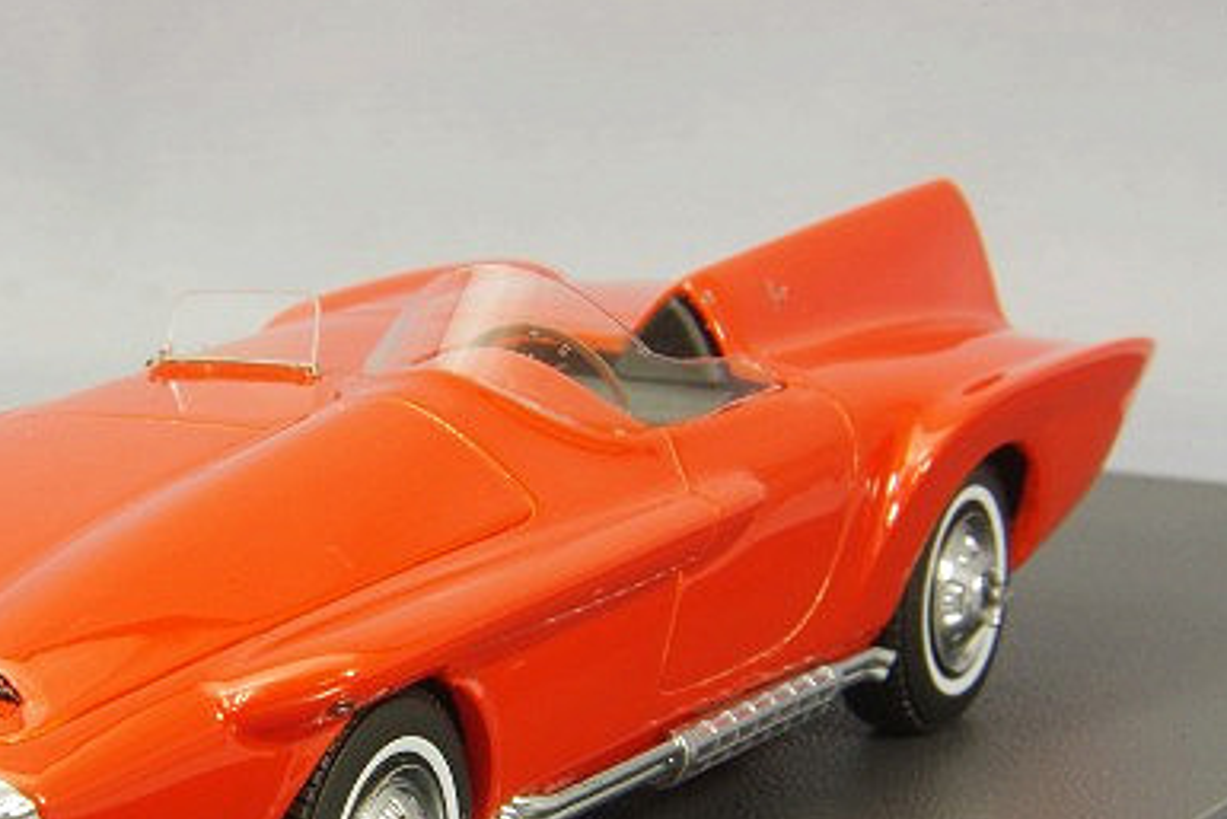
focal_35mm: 186
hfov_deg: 11.0
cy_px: 559
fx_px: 6342
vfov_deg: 7.4
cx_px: 274
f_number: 32
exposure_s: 1
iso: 400
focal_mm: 75
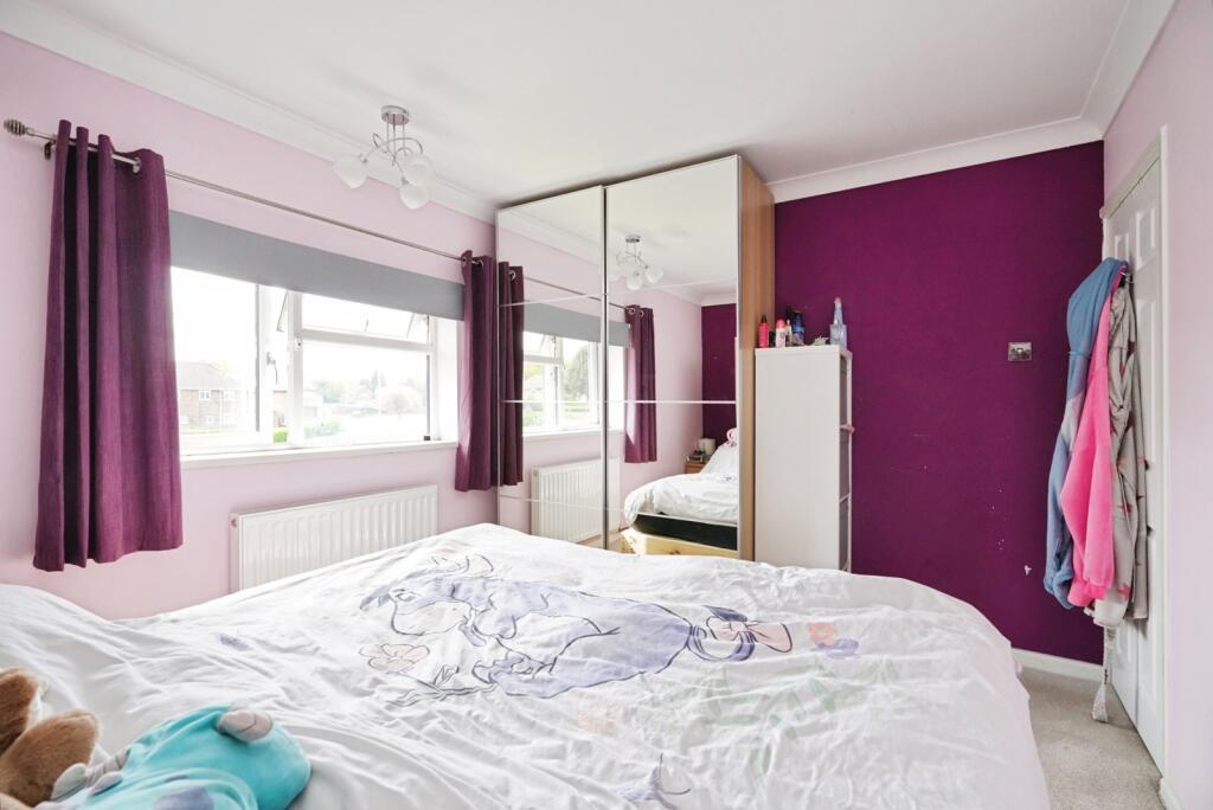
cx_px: 606
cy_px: 405
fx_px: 539
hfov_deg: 96.7
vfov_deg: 73.8
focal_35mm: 16
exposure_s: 1/250
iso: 2000
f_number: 7.1
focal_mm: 16
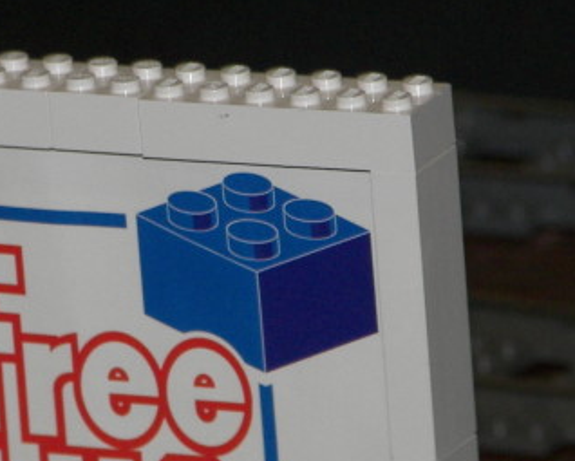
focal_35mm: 645
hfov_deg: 3.0
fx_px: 10987
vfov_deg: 2.4
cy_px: 336
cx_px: 177
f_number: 3.6
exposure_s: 1/60
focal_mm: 43.7
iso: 100
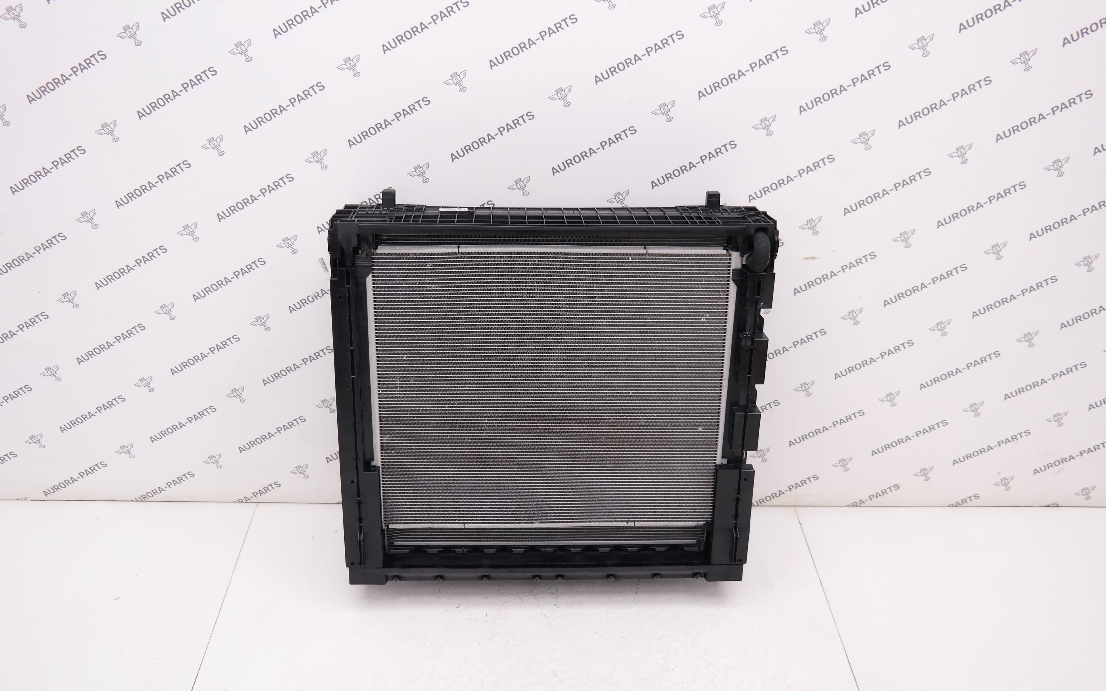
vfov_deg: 37.3
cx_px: 549
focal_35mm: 34
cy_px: 361
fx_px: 1025
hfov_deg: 56.7
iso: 200
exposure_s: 1/80
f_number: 4
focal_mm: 22
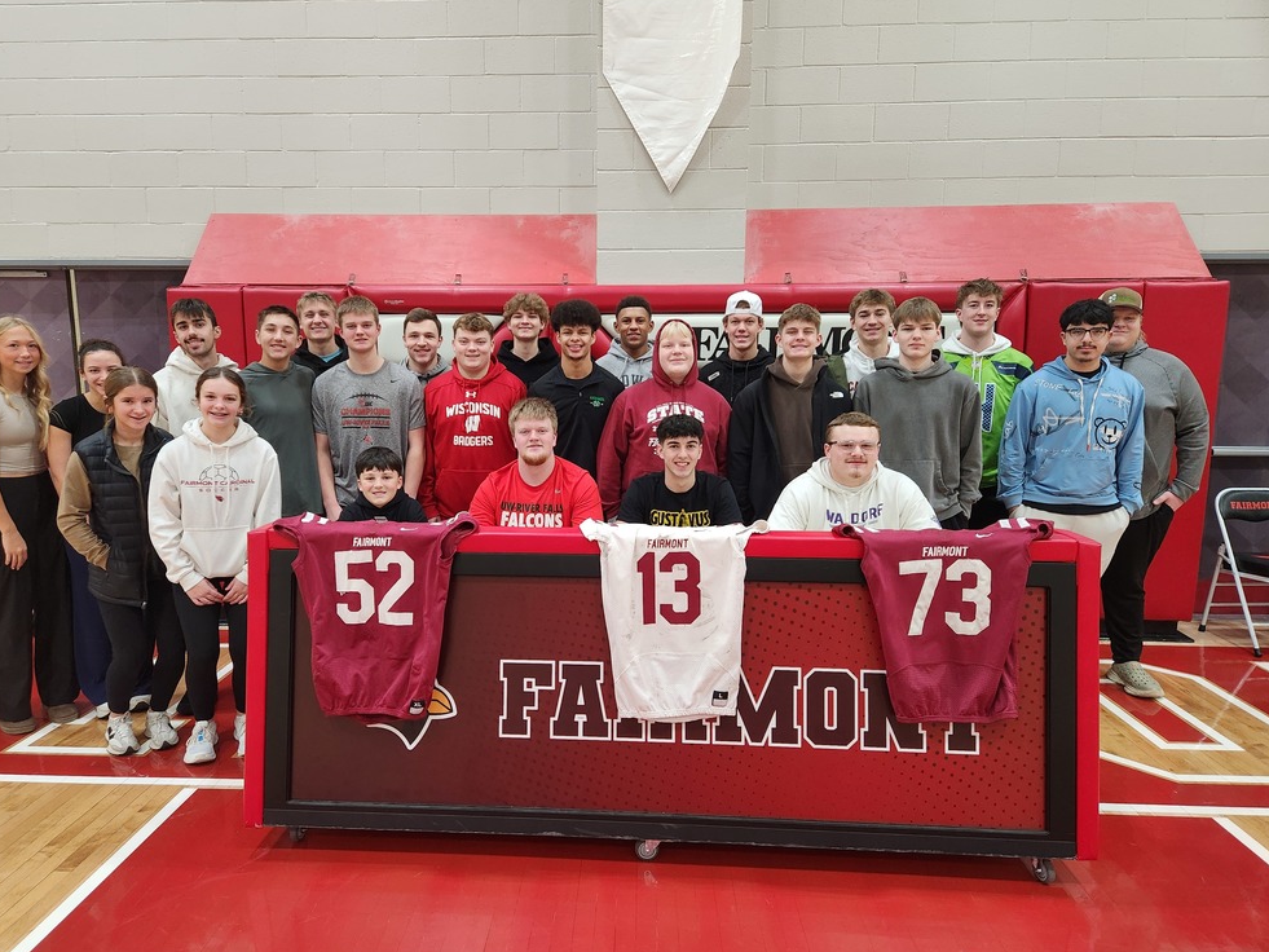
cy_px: 467
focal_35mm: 24
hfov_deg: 71.6
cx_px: 609
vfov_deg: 56.8
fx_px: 880
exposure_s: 1/120
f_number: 1.8
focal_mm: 5.4
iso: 320
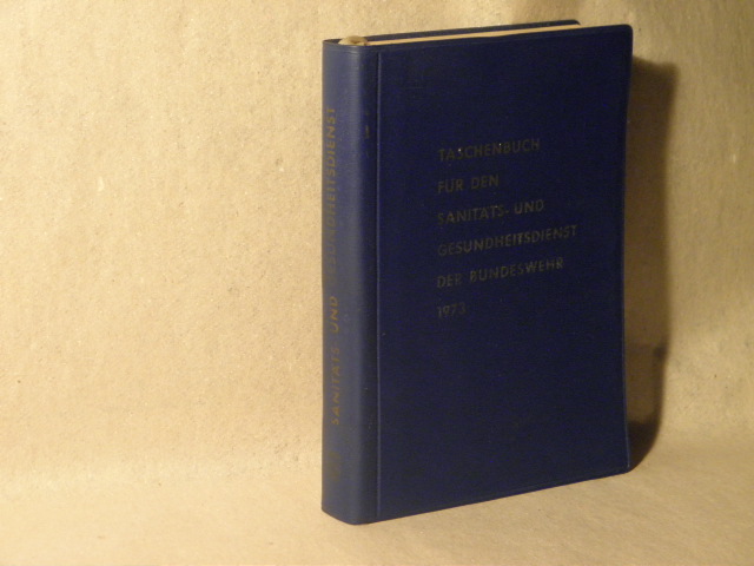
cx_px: 377
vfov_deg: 16.6
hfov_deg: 22.0
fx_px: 1939
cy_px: 283
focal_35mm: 89
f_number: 4.5
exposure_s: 1/8
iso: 400
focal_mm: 16
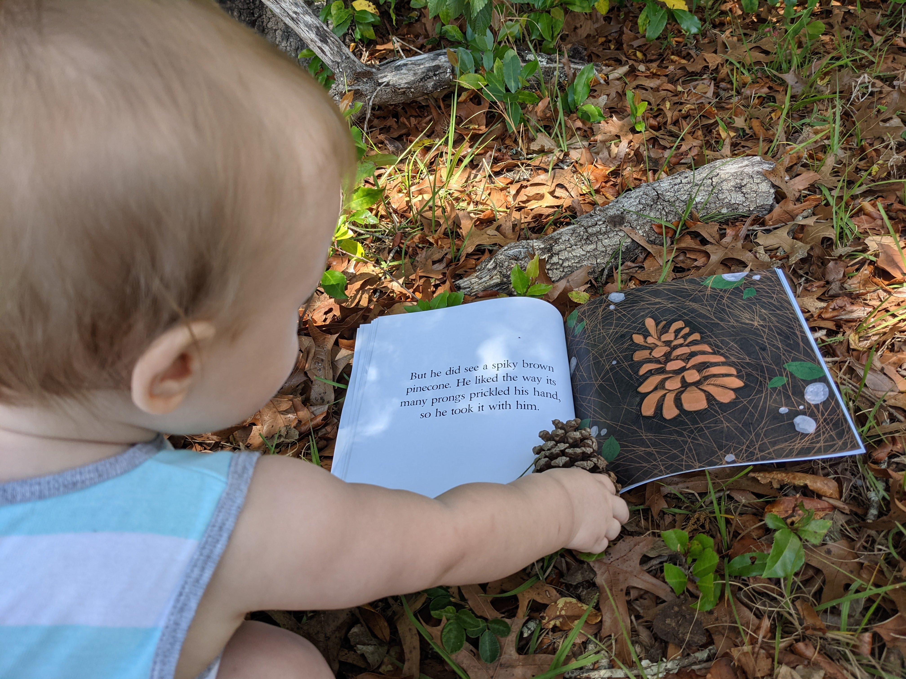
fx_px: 707
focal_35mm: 27
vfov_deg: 51.4
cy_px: 340
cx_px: 453
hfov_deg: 65.3
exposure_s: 1/690
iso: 46
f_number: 1.73
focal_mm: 4.38
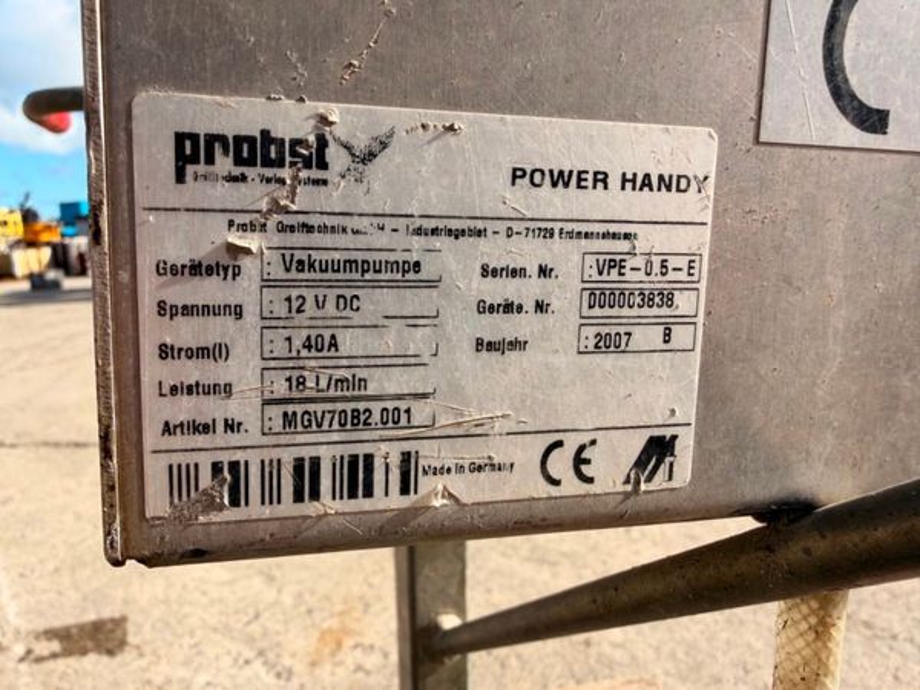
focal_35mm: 24
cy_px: 345
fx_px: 638
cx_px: 460
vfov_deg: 56.8
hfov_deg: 71.6
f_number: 2.2
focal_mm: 2.22
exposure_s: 1/777
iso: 32
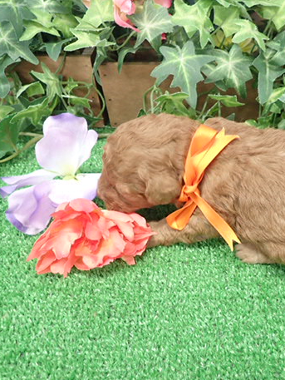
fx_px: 384
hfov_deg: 39.9
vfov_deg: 52.6
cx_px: 202
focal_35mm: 35
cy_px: 191
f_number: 2
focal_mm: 4.5
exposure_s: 1/30
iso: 400
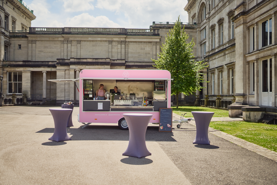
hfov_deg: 54.4
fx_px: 269
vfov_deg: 37.9
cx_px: 138
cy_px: 92
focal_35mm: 35
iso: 100
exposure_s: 1/5000
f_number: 1.4
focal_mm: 35
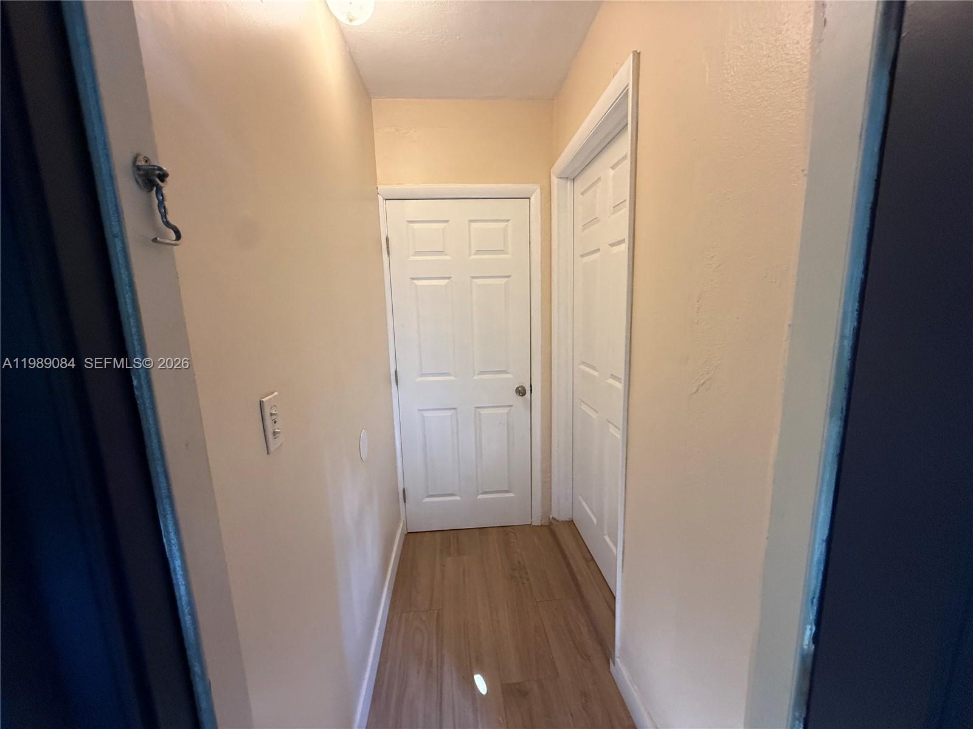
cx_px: 486
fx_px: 394
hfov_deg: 102.1
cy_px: 364
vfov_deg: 85.7
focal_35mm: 14
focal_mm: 2.22
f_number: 2.2
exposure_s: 1/91
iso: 320
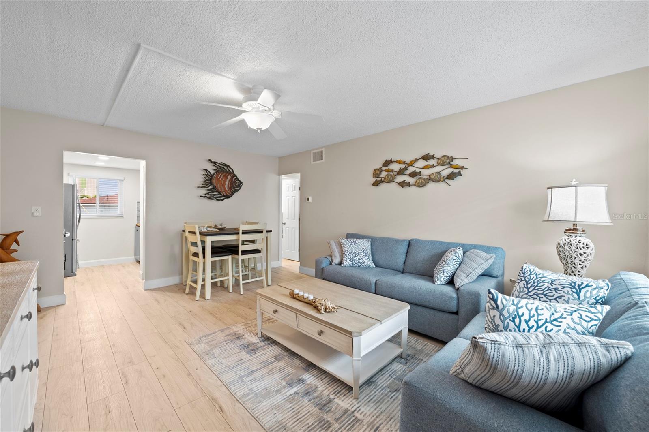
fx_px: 252
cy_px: 216
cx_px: 324
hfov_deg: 104.3
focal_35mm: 14
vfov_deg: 81.2
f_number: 8
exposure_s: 1/1.25
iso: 800
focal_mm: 14
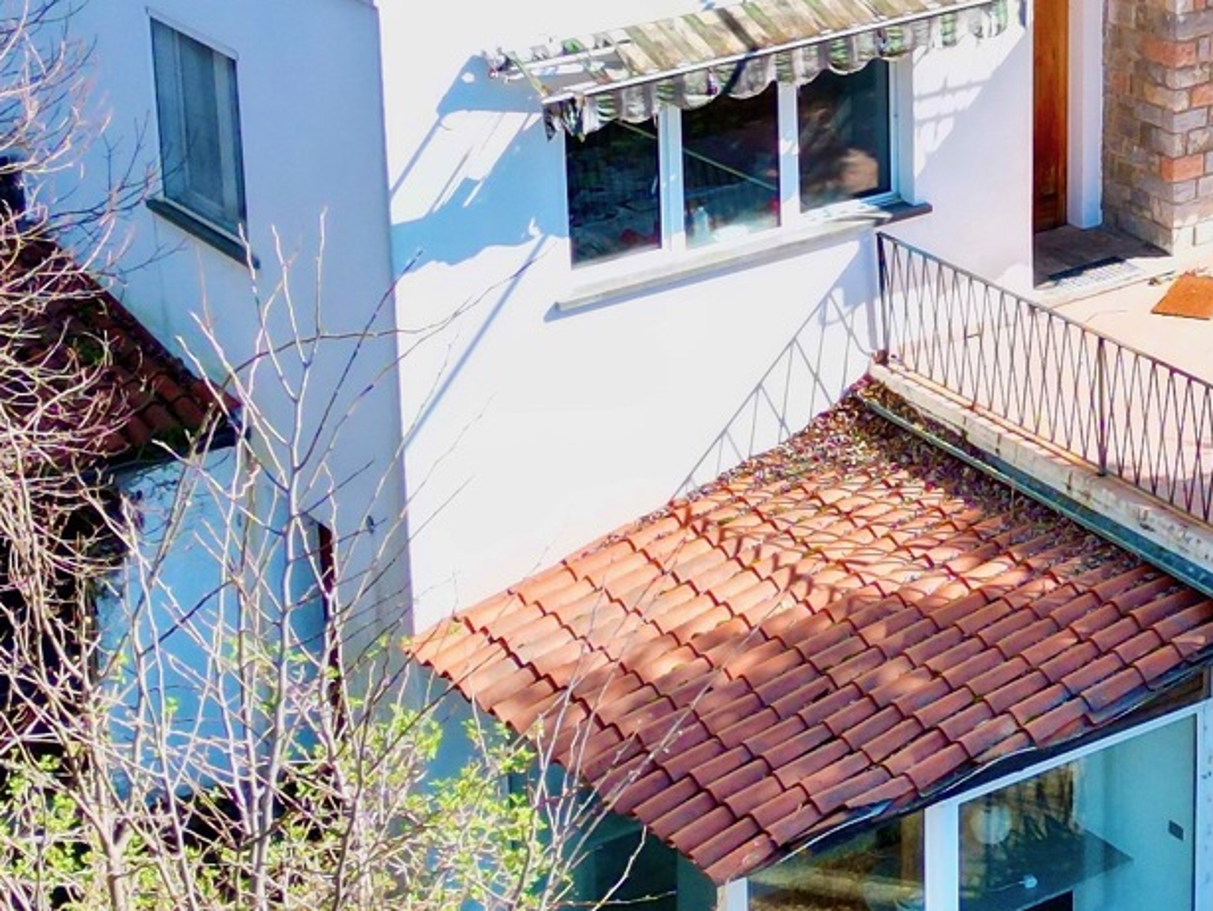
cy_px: 128
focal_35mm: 100
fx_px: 3506
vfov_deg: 14.7
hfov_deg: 19.4
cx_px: 1035
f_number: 1.7
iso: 200
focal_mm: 6.72
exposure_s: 1/1000
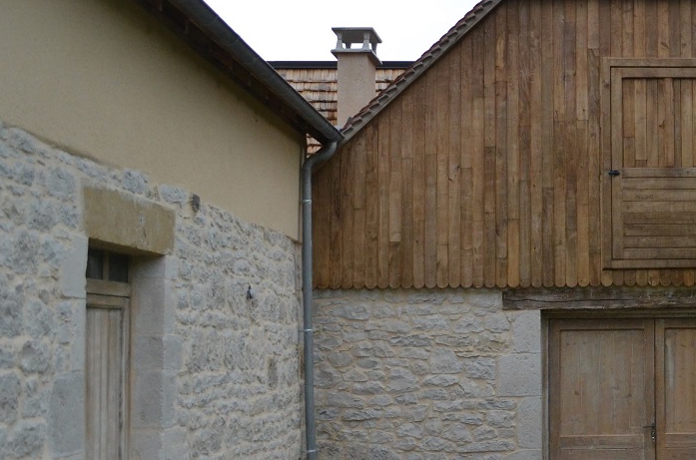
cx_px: 651
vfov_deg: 21.8
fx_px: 1196
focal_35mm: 62
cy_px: 246
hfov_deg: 30.7
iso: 800
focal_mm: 18
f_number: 3.5
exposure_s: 1/1000
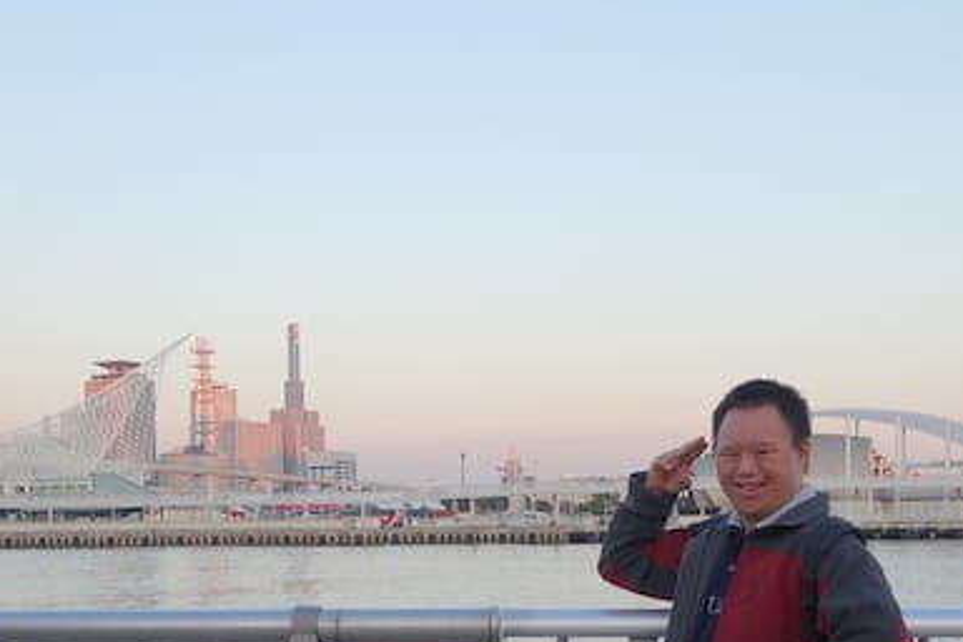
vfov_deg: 26.0
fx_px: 1337
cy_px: 601
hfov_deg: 39.5
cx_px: 399
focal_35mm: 50
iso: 125
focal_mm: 8.8
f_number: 4
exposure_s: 1/125
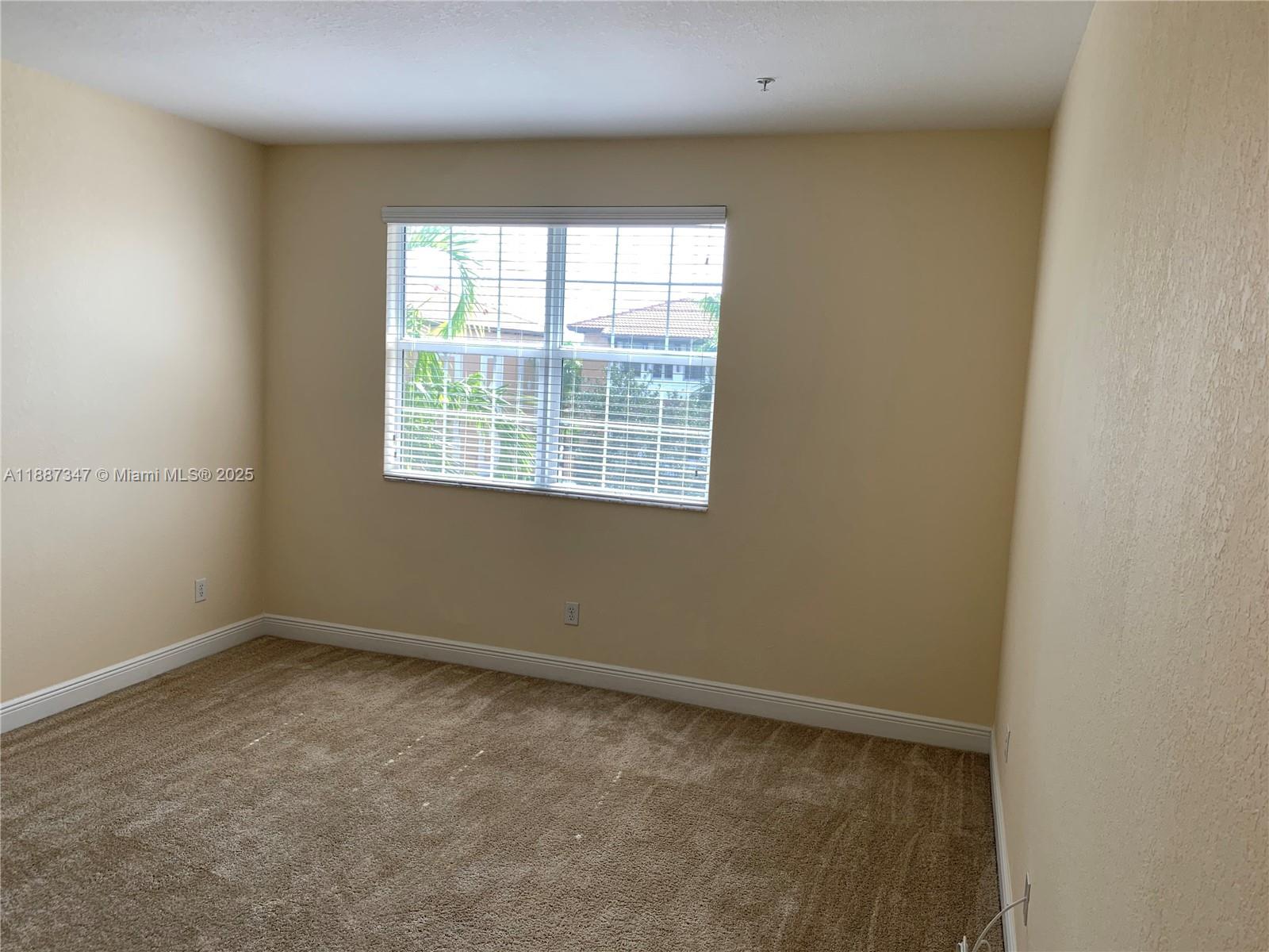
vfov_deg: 53.1
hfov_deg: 67.3
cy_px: 476
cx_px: 634
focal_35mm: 26
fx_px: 953
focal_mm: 4.25
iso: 25
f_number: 1.8
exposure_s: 1/142
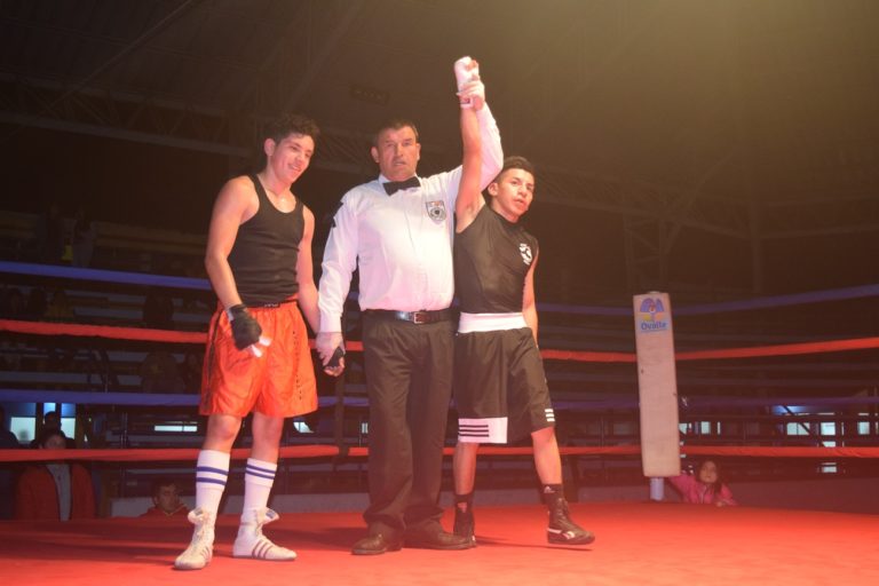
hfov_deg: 45.0
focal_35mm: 44
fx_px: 1062
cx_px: 440
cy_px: 293
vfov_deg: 30.8
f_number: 4.2
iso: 1400
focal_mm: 29
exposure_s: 1/60
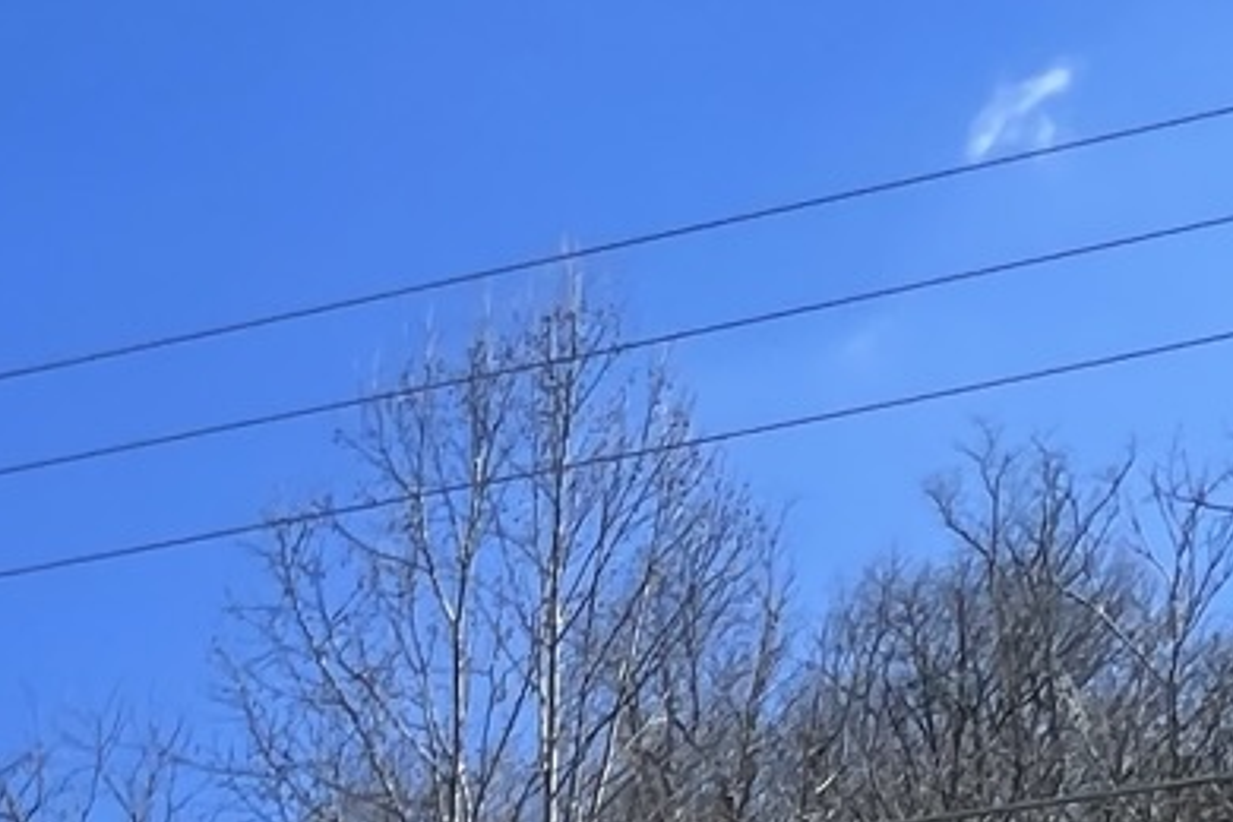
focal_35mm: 71
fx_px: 2432
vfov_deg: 13.6
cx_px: -411
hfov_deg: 24.5
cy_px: 1992
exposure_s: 1/874
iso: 32
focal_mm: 1.57
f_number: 1.8
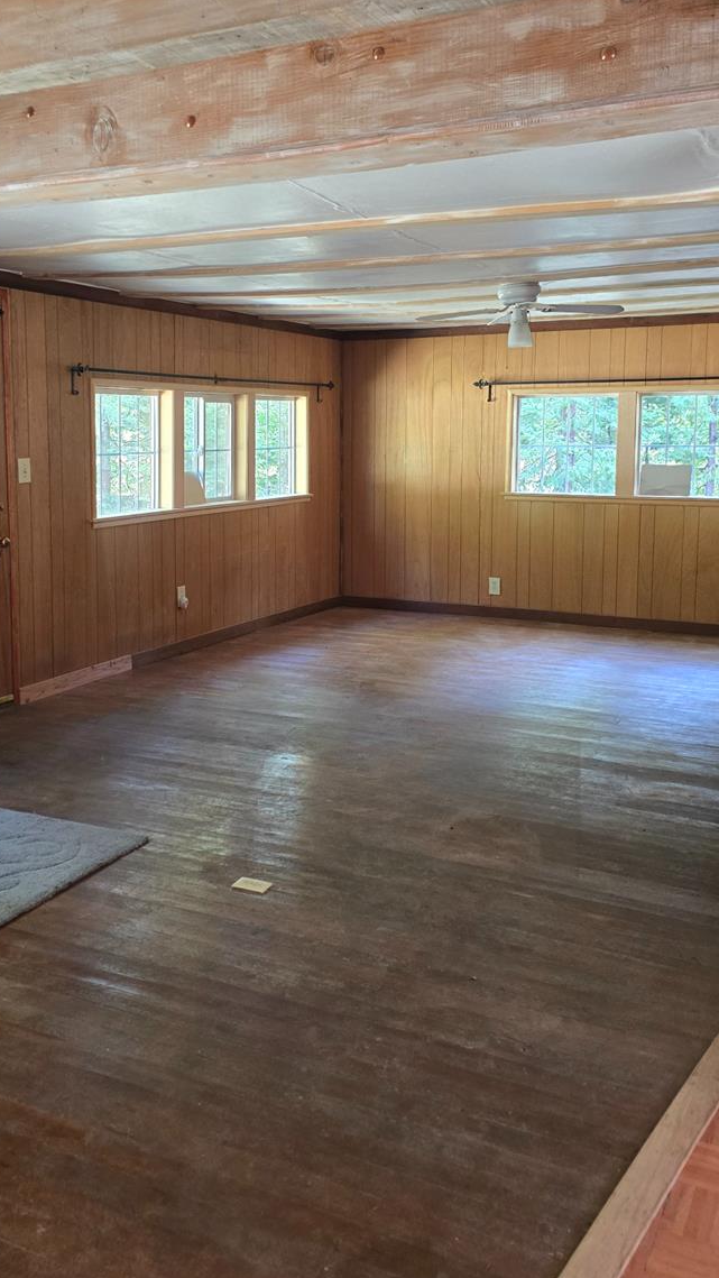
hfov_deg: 35.5
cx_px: 291
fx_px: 1118
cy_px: 533
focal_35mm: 33
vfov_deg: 59.1
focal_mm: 6.3
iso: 640
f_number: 1.7
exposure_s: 1/120
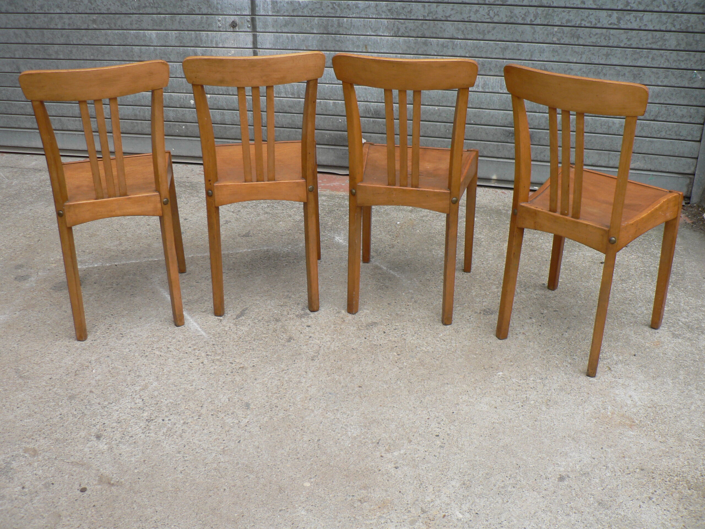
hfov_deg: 51.4
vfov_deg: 39.7
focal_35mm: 36
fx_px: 733
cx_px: 352
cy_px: 264
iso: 80
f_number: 2.8
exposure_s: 1/200
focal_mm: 6
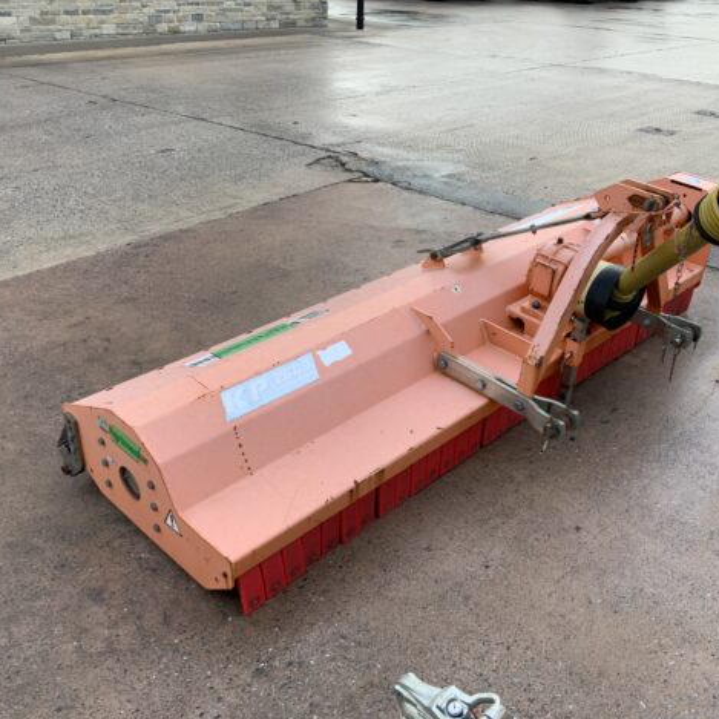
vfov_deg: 47.2
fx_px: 822
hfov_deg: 47.1
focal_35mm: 35
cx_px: 405
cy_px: 366
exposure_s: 1/154
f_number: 1.8
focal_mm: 3
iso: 16
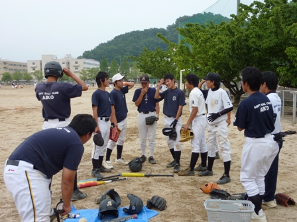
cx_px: 148
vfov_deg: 36.0
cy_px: 111
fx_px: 343
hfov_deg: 46.8
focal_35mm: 40
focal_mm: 6.5
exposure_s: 1/160
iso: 80
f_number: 3.6
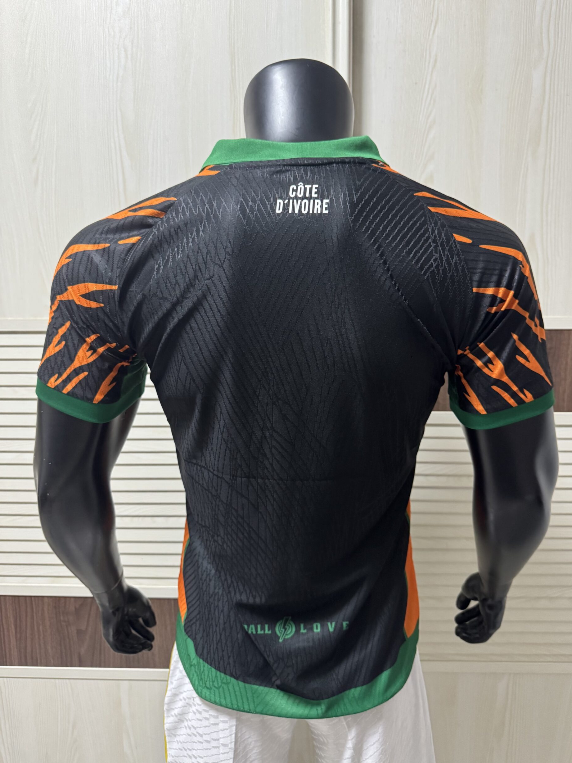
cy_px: 367
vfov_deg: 69.4
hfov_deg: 54.9
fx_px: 551
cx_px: 296
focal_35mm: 25
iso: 500
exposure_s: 1/60
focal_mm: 6.76
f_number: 1.78
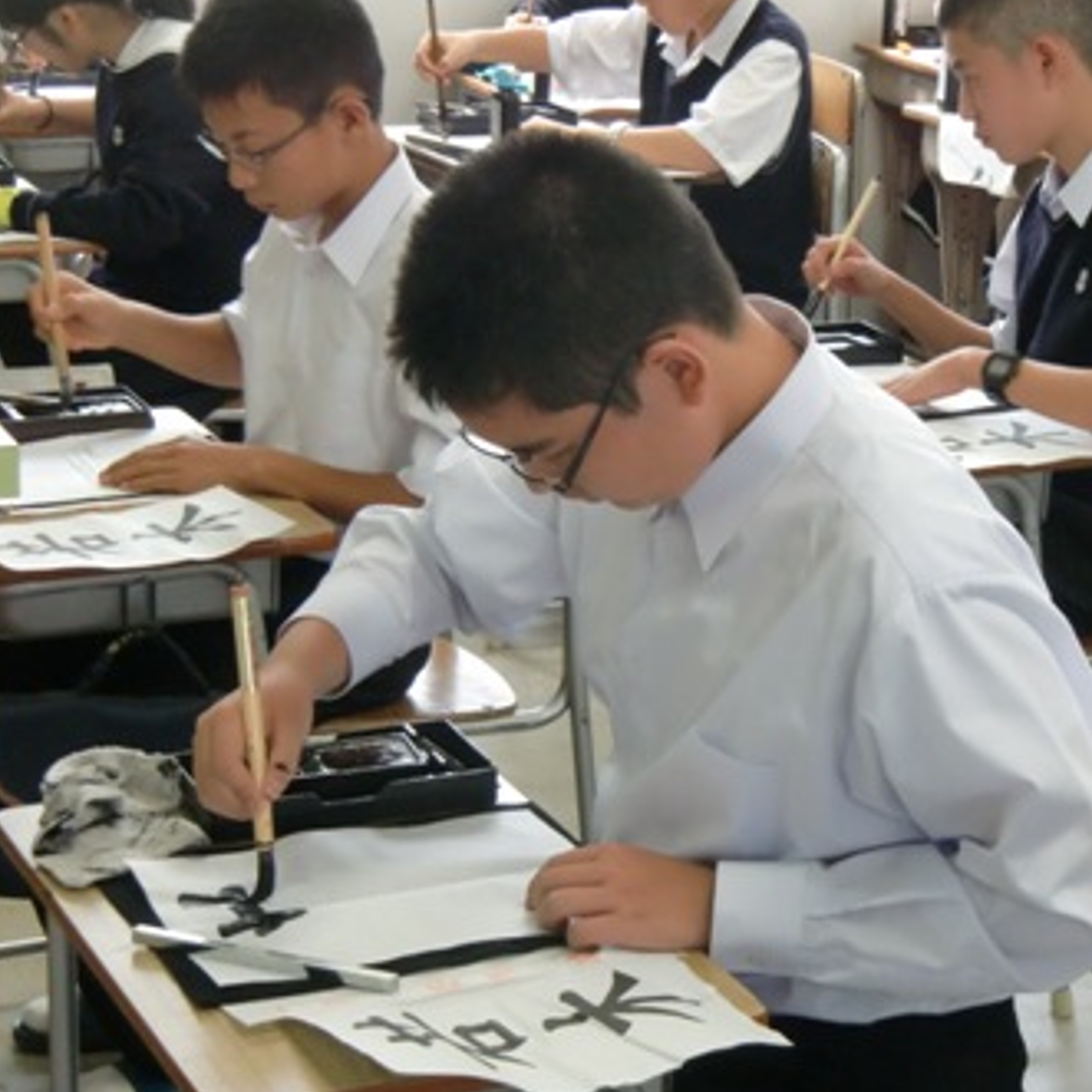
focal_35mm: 91
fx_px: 3248
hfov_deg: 19.1
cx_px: 673
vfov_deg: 19.1
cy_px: 544
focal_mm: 13.6
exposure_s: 1/50
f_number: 4.6
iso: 400
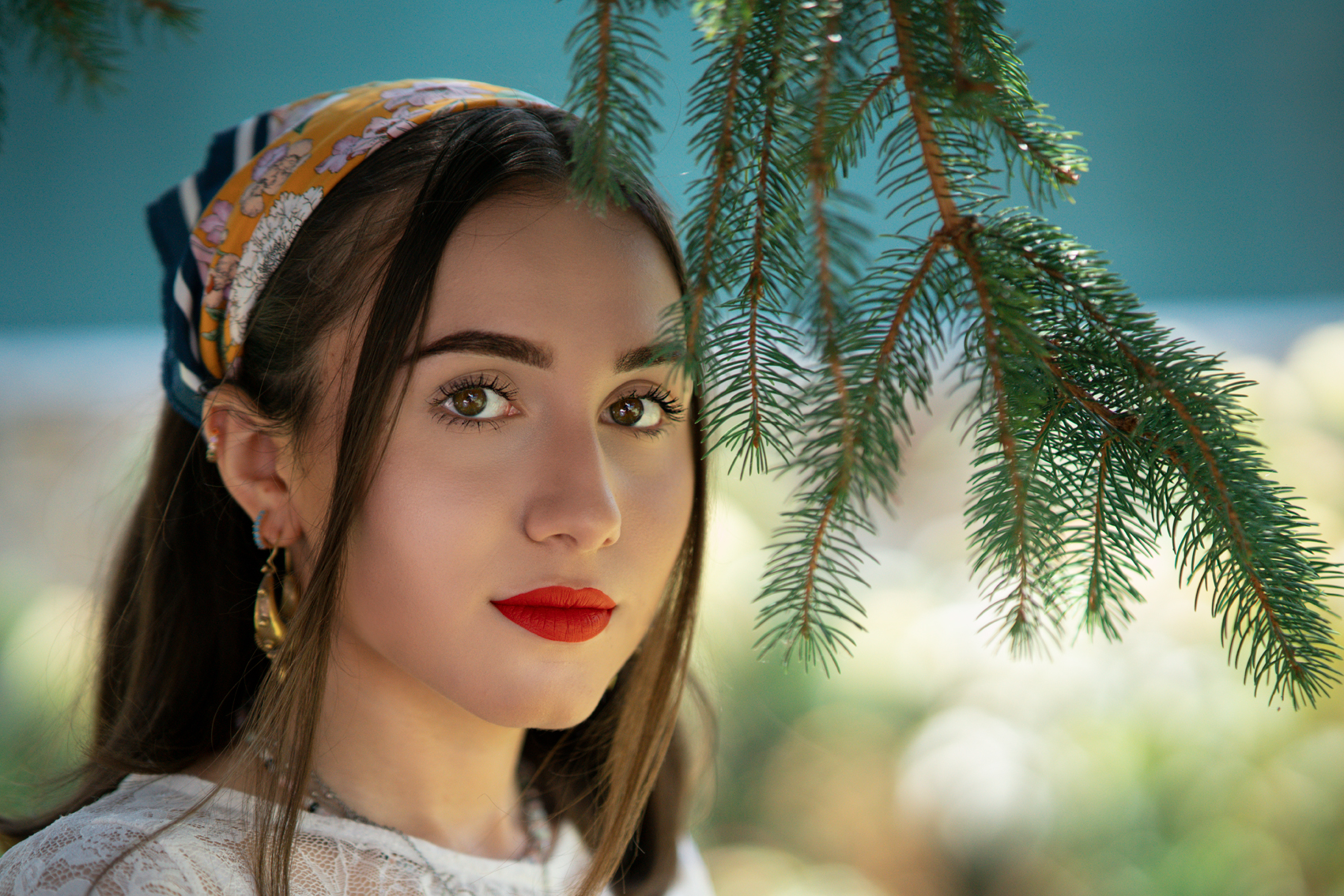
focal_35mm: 96
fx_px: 3584
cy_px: 498
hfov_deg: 21.2
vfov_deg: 14.3
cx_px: 681
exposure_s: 1/8000
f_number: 1.6
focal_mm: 85
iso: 2000
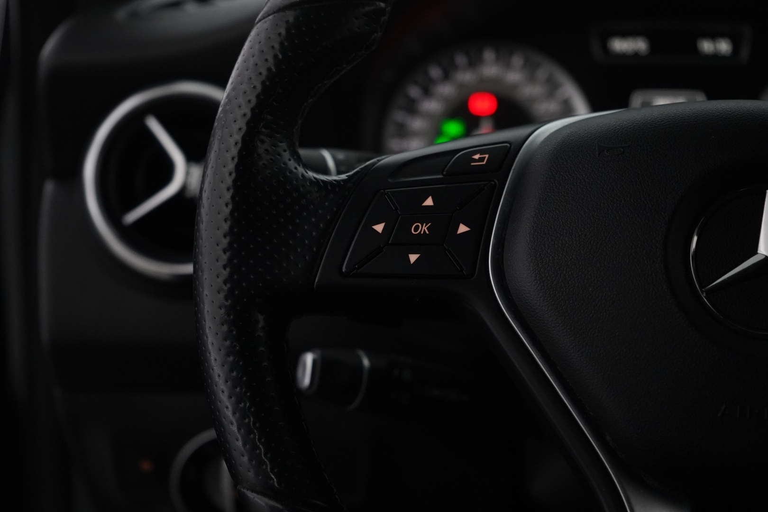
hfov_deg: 28.8
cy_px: 256
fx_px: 1493
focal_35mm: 70
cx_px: 384
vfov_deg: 19.5
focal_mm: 70
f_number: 5.6
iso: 4000
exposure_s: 1/60
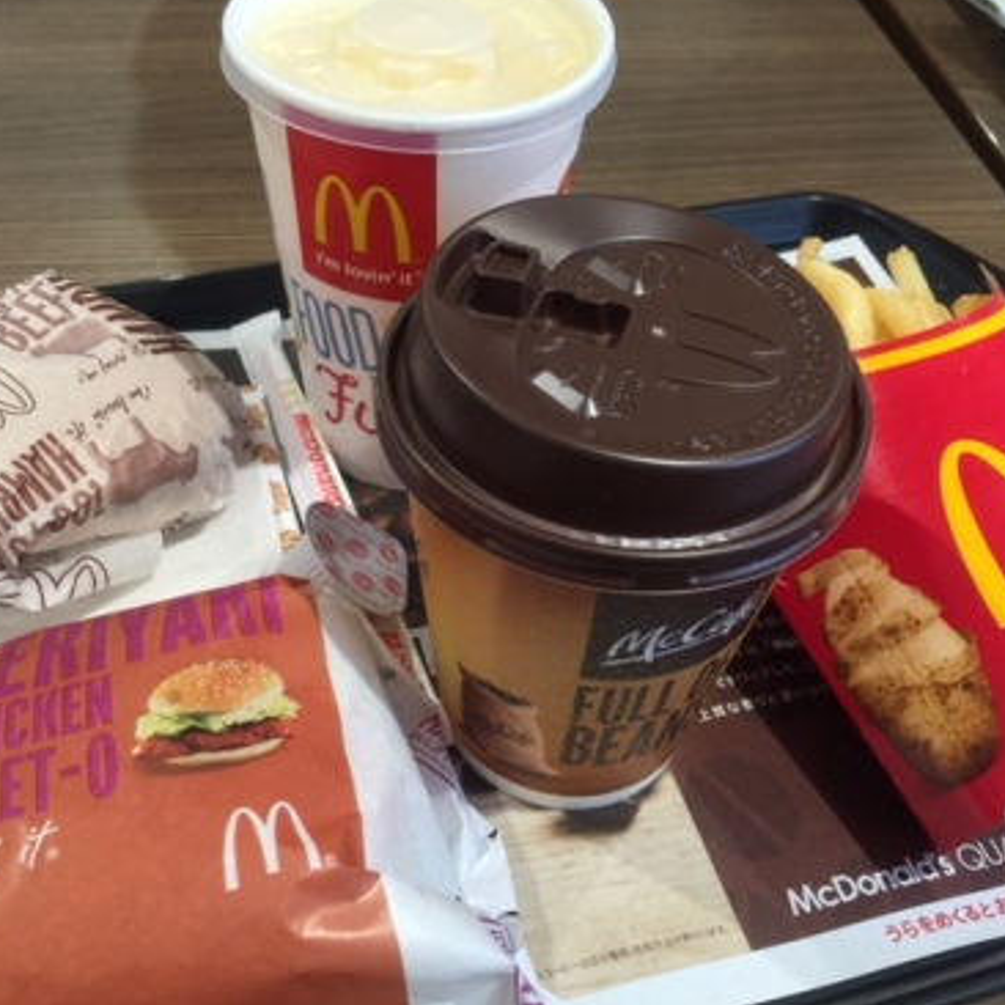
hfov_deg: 47.1
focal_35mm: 35
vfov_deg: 47.2
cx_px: 448
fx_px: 1150
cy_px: 496
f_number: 2.2
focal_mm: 4.15
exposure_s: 1/30
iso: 40
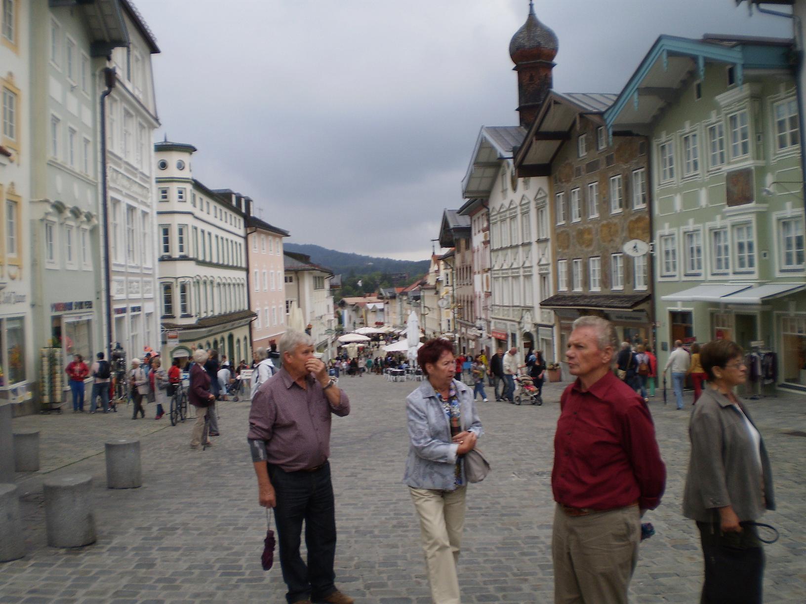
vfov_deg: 39.7
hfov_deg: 51.4
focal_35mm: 36
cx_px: 403
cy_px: 302
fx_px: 838
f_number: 3.1
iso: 64
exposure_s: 1/250
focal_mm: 6.3
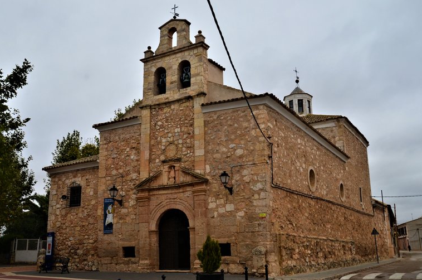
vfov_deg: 34.9
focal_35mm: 38
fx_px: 445
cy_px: 138
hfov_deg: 50.8
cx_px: 210
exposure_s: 1/160
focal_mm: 24
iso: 400
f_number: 9
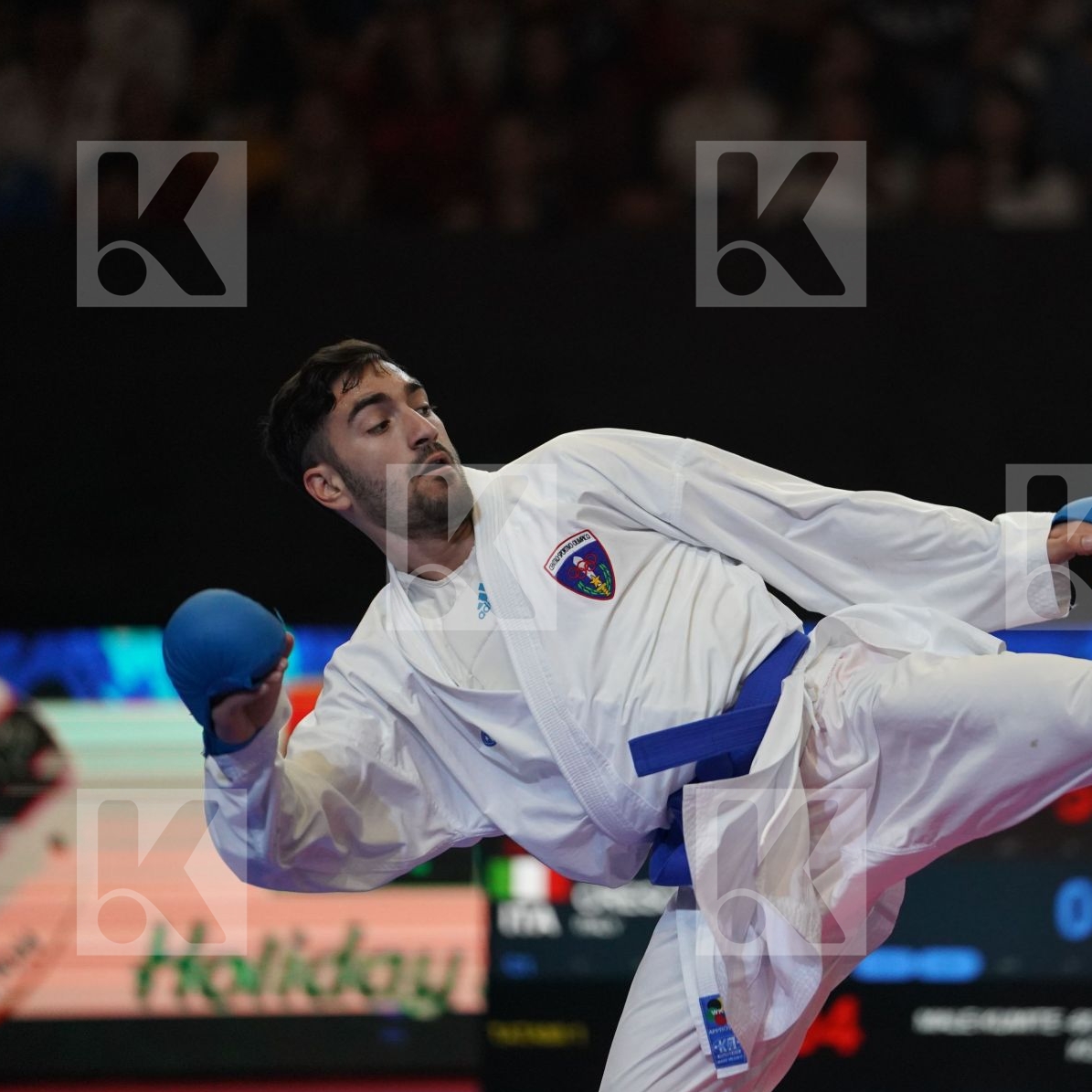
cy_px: 547
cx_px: 781
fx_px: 9137
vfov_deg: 6.8
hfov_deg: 6.8
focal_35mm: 256
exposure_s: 1/1000
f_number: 2.8
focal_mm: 200
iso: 3200
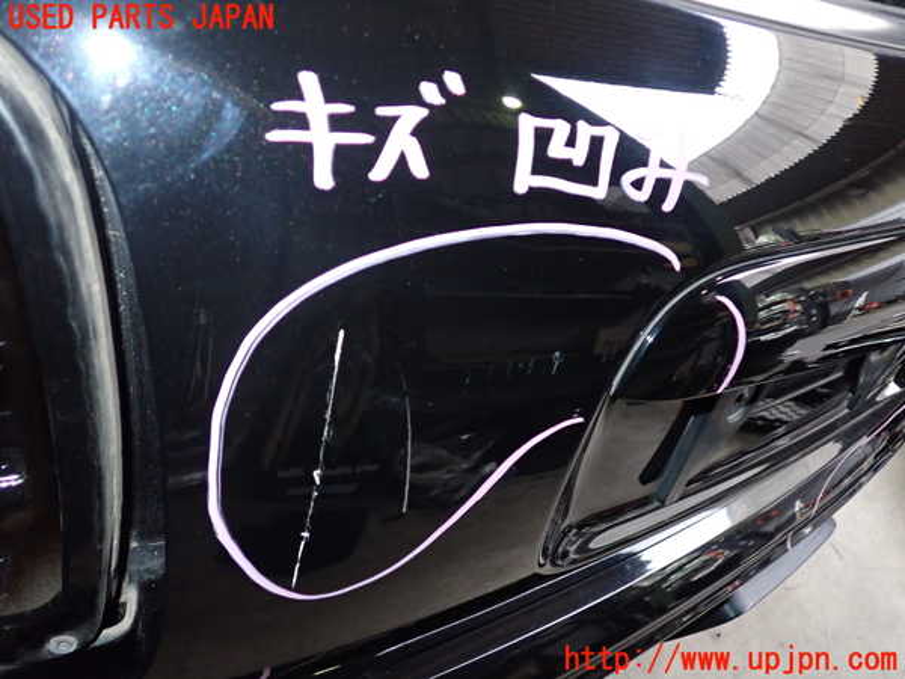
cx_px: 452
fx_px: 784
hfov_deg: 60.0
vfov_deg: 46.8
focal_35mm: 30
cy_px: 340
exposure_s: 1/30
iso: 640
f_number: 6.3
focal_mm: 5.4
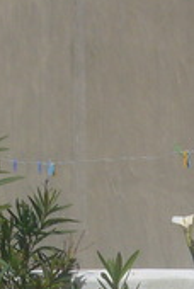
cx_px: 174
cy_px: 484
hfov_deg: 6.7
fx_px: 1650
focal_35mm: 205
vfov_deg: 9.6
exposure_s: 1/640
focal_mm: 6.9
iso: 80
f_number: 7.1
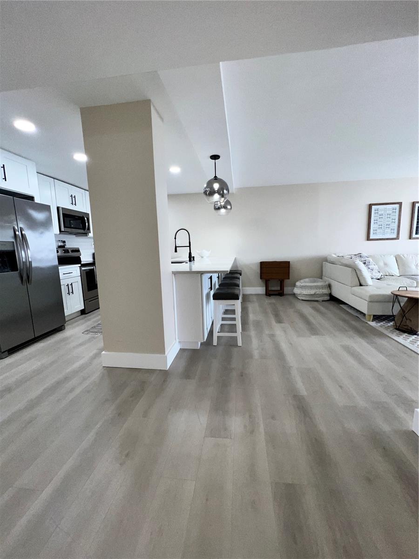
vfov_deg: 106.2
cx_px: 210
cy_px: 280
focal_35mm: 13
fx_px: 210
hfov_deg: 89.9
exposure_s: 1/120
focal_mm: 1.57
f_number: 1.8
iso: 80
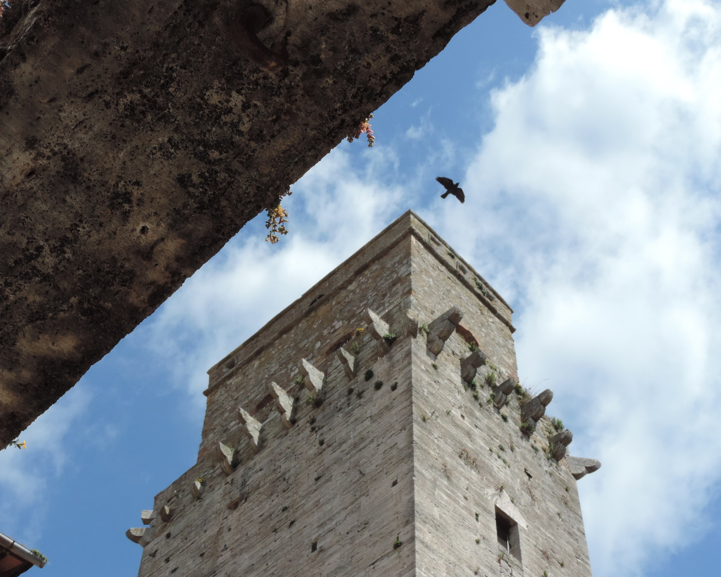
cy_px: 290
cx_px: 343
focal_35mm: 63
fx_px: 1344
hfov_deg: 30.0
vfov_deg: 24.2
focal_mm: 10.7
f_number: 6.6
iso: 400
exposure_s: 1/1250
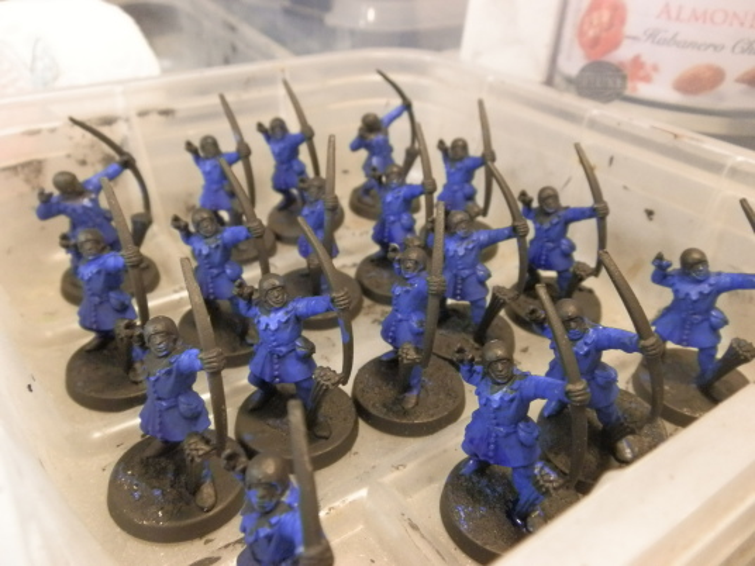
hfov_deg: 63.4
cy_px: 283
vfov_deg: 49.7
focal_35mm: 28
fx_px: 611
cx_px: 378
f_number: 3.1
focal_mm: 5
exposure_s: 1/40
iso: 400
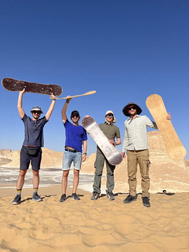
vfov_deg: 67.3
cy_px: 126
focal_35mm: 26
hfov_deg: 53.1
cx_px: 94
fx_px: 189
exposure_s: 1/5848
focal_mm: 5.1
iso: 50
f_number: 1.6
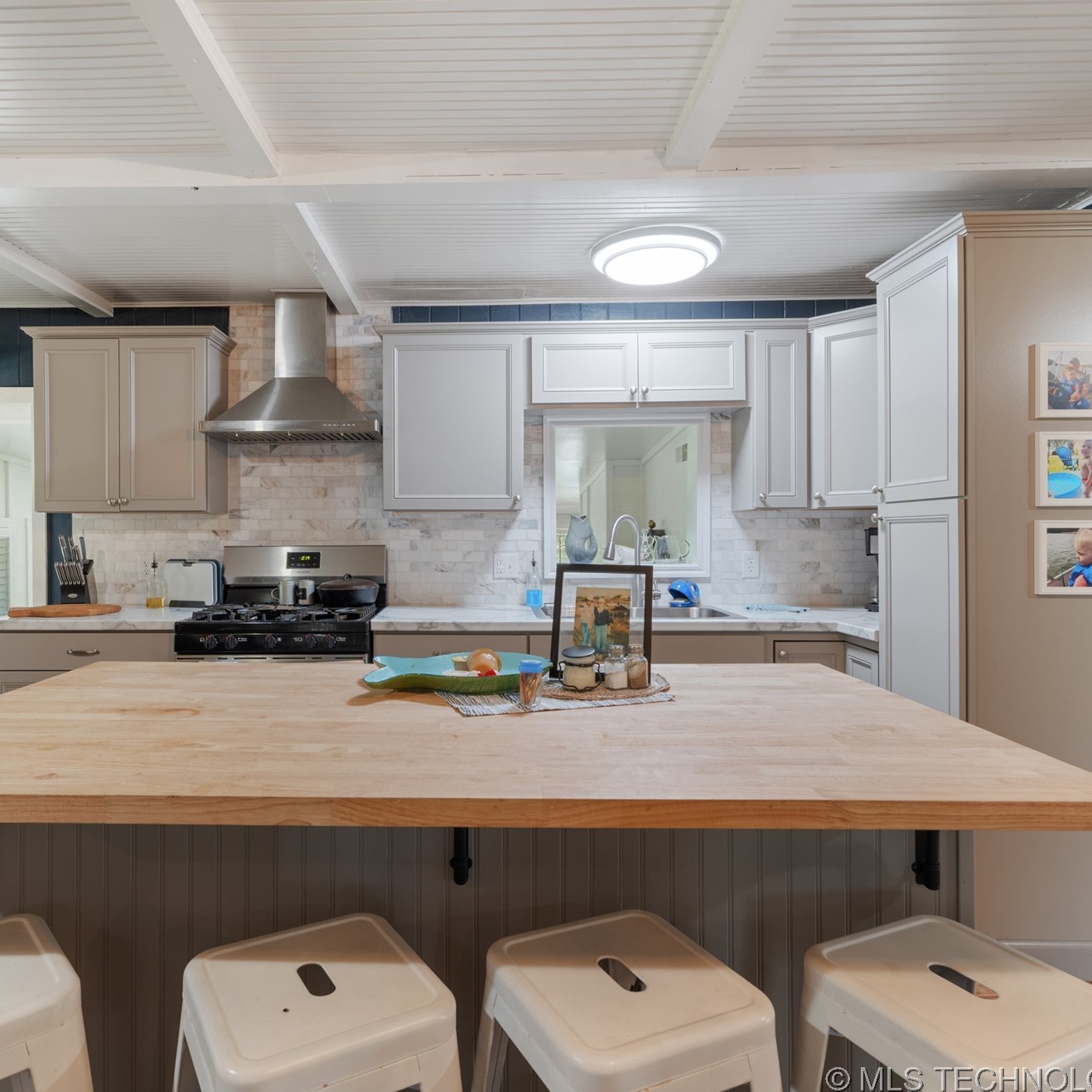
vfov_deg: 72.1
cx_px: 464
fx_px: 749
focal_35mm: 21
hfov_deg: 71.7
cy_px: 550
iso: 250
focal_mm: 16
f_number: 9
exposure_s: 1/1.67
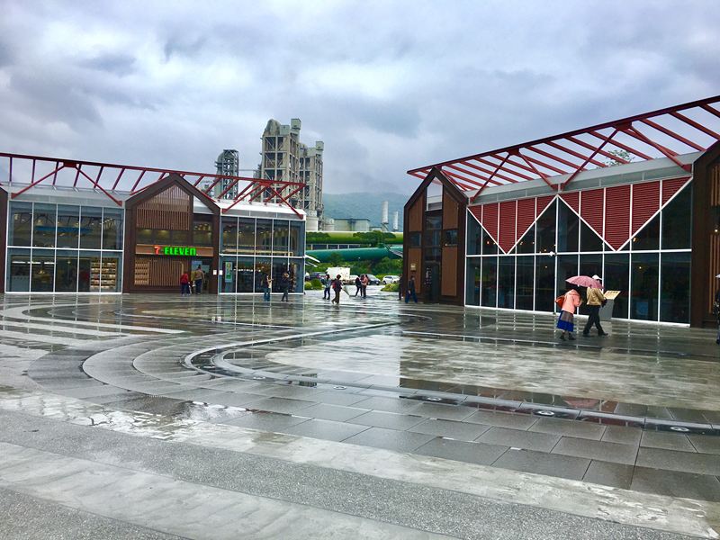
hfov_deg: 61.7
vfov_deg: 48.2
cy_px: 270
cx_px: 360
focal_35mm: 29
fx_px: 603
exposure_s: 1/927
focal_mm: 4.15
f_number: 2.2
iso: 25
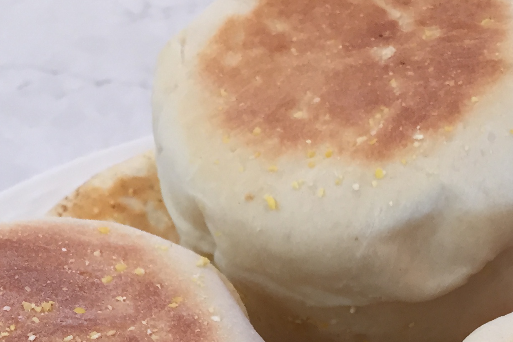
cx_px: 374
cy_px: 408
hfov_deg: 25.1
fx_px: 1140
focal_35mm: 80
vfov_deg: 16.4
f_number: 2.2
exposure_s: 1/30
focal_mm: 4.15
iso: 32
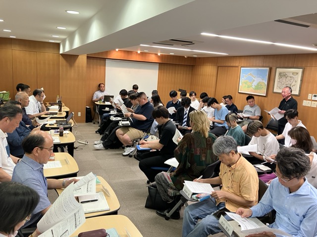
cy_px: 118
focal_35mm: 28
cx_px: 158
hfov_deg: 63.4
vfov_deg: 49.7
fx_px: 256
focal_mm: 3.99
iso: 100
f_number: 1.8
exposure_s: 1/50
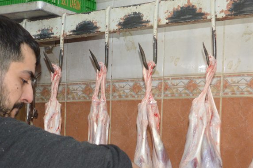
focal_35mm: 75
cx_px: 111
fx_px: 528
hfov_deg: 26.9
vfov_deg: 17.4
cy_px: 194
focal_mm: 21
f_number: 3.8
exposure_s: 1/60
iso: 1000
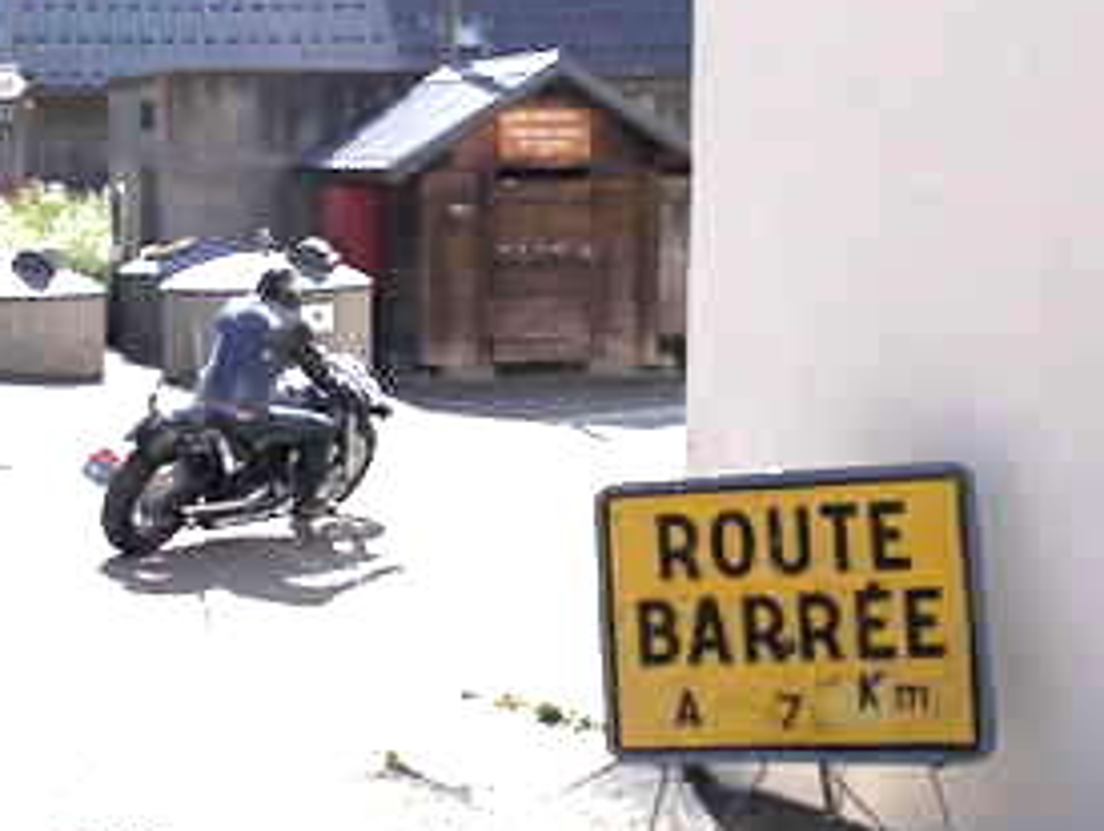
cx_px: 285
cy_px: 401
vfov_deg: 24.1
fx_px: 1948
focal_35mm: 61
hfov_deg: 31.1
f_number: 5.4
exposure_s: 1/400
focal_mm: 4
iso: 80
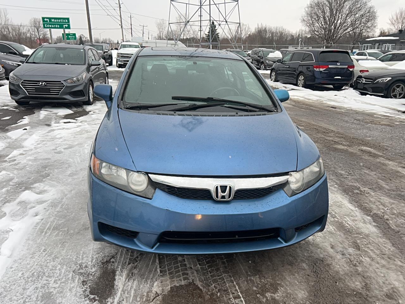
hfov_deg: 67.3
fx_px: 304
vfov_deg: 53.1
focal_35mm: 26
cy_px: 152
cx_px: 202
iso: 32
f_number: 1.5
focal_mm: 5.7
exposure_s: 1/762
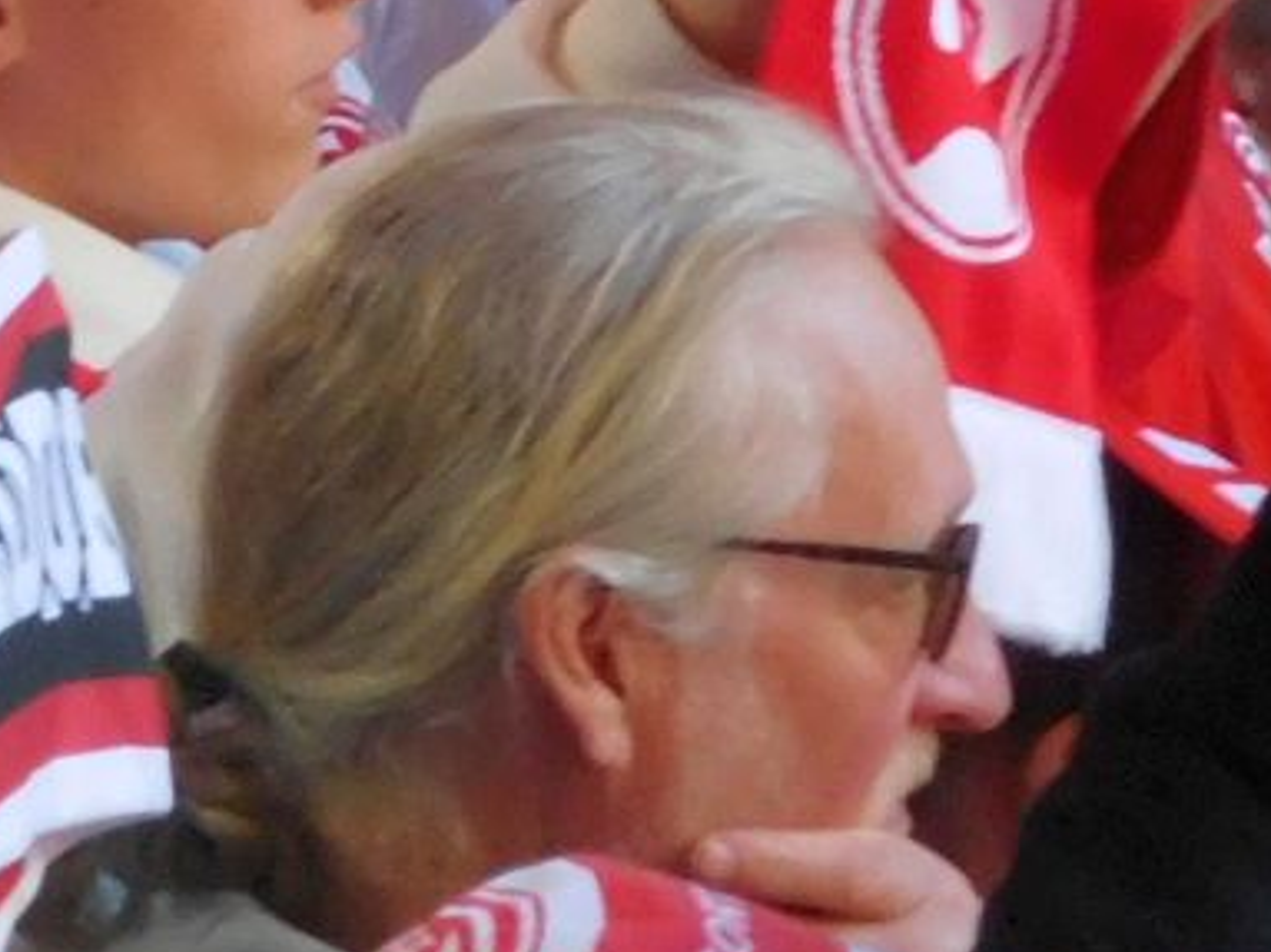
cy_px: -866
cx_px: -760
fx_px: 43092
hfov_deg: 1.7
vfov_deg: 1.3
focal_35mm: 1174
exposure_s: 1/60
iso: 400
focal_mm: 40.1
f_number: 5.5
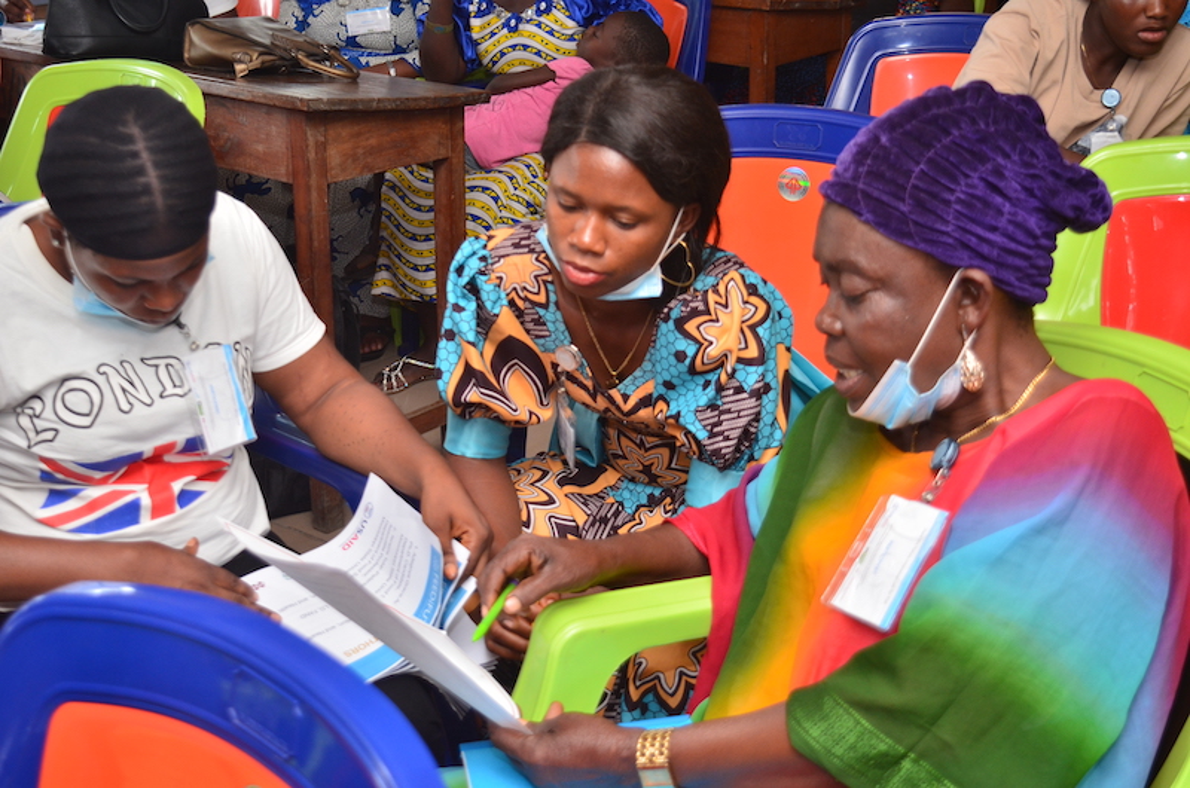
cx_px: 595
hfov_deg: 39.0
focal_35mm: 51
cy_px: 394
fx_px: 1682
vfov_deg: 26.4
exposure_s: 1/60
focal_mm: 34
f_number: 4.5
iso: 400
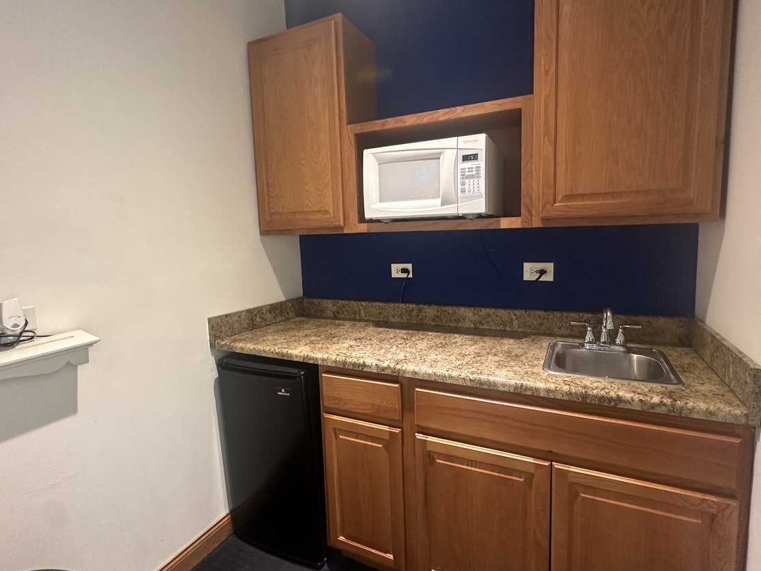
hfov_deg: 87.7
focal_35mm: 18
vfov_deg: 71.6
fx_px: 396
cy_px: 278
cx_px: 397
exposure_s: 1/60
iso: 400
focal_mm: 2.22
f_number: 2.2
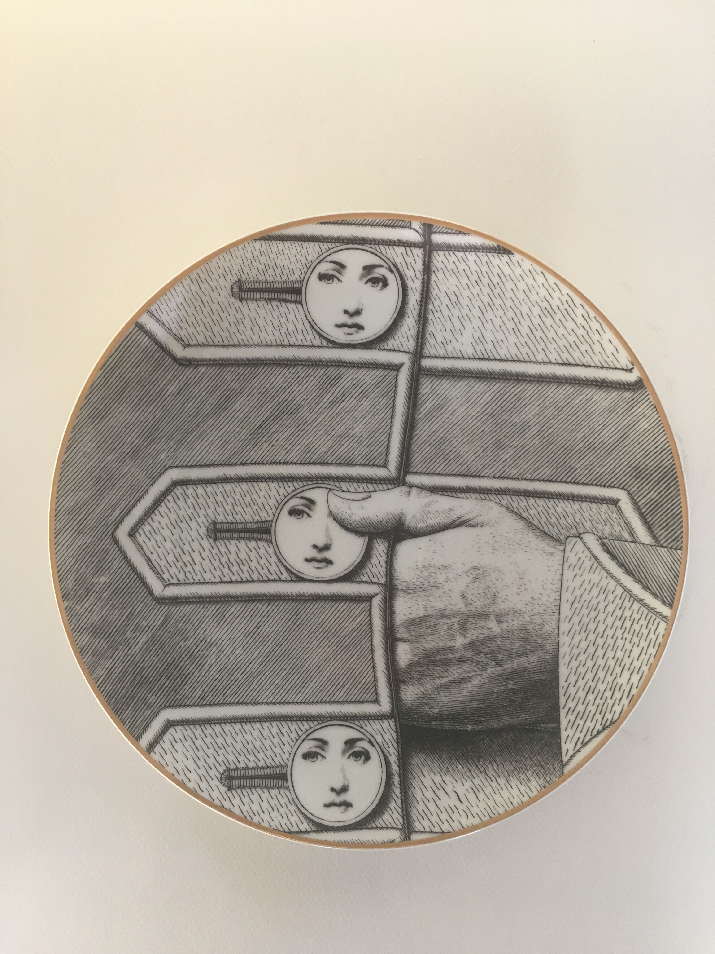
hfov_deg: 48.2
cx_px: 358
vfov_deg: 61.7
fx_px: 799
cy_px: 477
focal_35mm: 29
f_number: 2.2
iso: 50
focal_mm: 4.15
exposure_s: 1/33
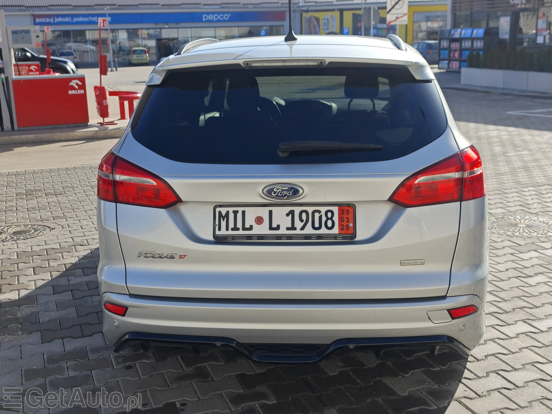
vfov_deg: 35.1
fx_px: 654
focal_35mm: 41
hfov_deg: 45.8
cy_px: 207
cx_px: 276
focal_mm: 8.72
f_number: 2
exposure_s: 1/1464
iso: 50
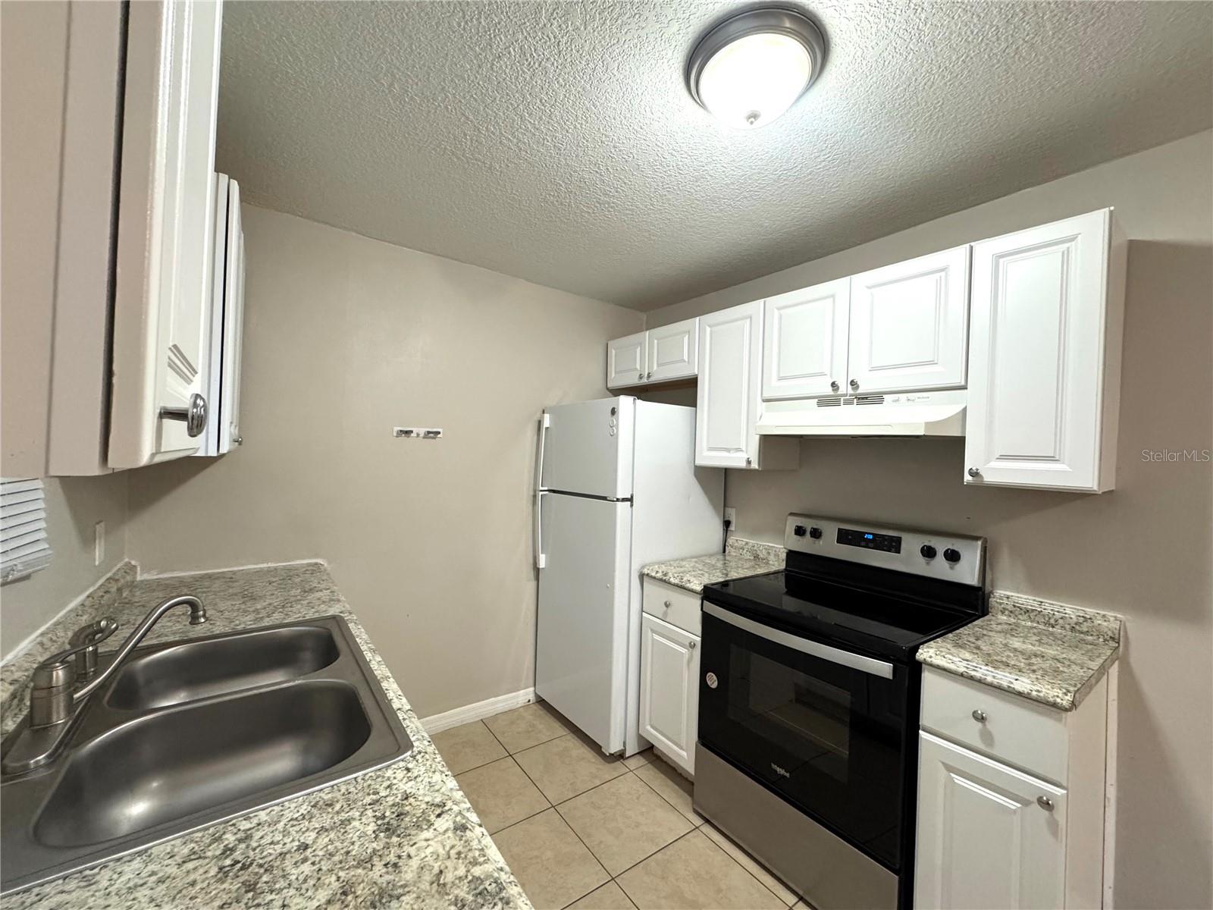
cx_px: 606
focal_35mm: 14
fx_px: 491
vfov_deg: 85.7
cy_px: 455
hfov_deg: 102.1
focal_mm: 2.22
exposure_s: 1/60
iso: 320
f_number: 2.2
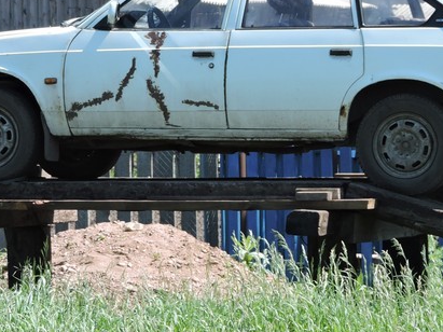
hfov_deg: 6.6
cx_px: 231
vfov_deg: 4.9
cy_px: 94
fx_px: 3864
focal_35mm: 302
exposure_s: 1/500
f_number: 4.4
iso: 200
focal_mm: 27.6
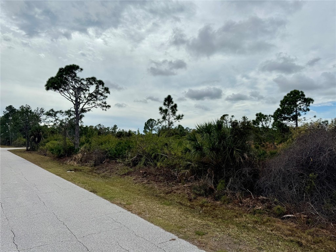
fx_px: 233
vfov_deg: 56.8
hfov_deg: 71.6
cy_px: 126
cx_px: 168
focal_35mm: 24
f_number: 1.78
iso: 80
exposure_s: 1/12346
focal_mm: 6.86
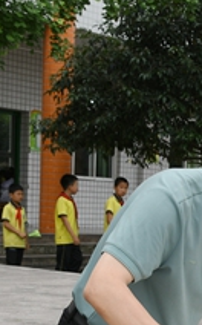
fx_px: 980
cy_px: 284
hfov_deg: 11.5
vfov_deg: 18.5
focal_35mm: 111
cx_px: 248
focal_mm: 24
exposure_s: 1/200
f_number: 7.1
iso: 100
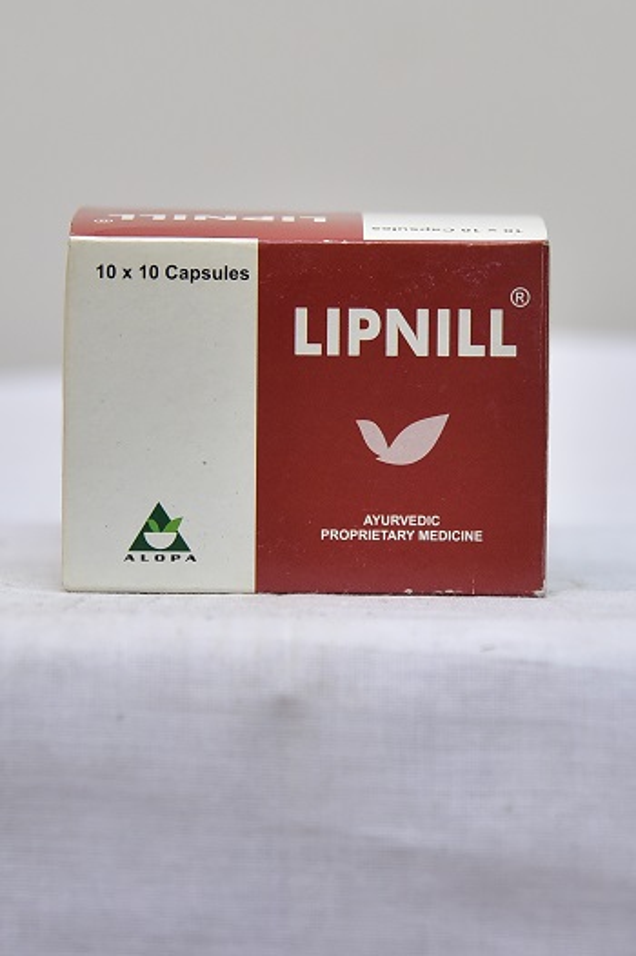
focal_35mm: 105
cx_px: 318
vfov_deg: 19.5
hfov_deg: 13.0
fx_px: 2786
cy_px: 478
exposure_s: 1/125
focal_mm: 105
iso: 1600
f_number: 4.5
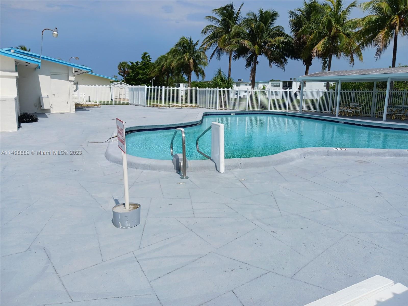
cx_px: 204
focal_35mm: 27
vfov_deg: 51.4
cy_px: 153
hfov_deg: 65.3
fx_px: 318
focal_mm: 4
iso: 20
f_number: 1.8
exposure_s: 1/703
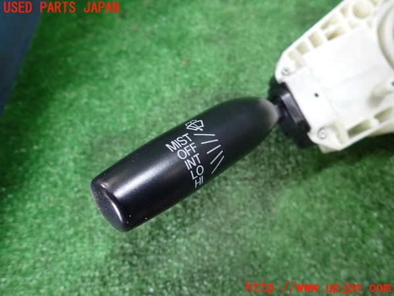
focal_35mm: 25
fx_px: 285
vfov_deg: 54.9
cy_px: 148
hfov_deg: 69.4
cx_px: 197
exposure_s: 1/30
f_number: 2
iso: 200
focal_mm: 4.5
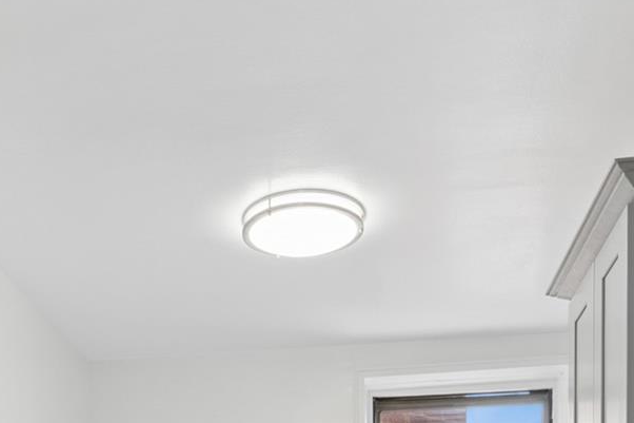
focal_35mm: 51
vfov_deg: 21.2
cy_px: 675
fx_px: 898
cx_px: 128
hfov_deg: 37.5
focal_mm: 15
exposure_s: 1/20
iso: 640
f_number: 14
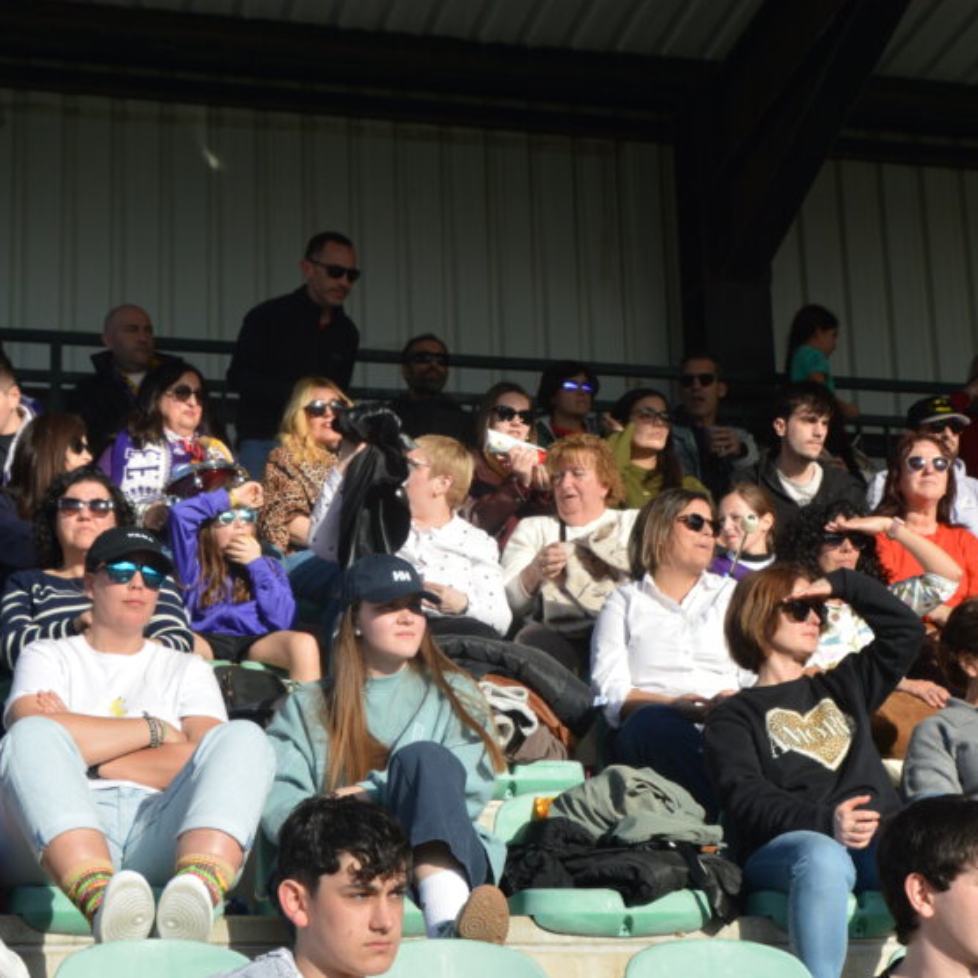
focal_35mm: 79
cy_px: 561
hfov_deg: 21.9
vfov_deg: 21.9
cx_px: 543
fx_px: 2524
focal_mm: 27
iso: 100
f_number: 9
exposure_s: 1/320
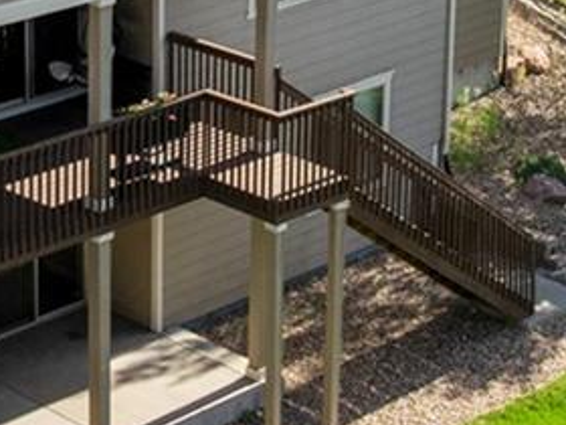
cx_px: 182
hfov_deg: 14.4
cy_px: 37
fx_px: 2240
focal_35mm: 137
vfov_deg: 10.8
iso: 100
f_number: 4
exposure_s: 1/1600
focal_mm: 12.29
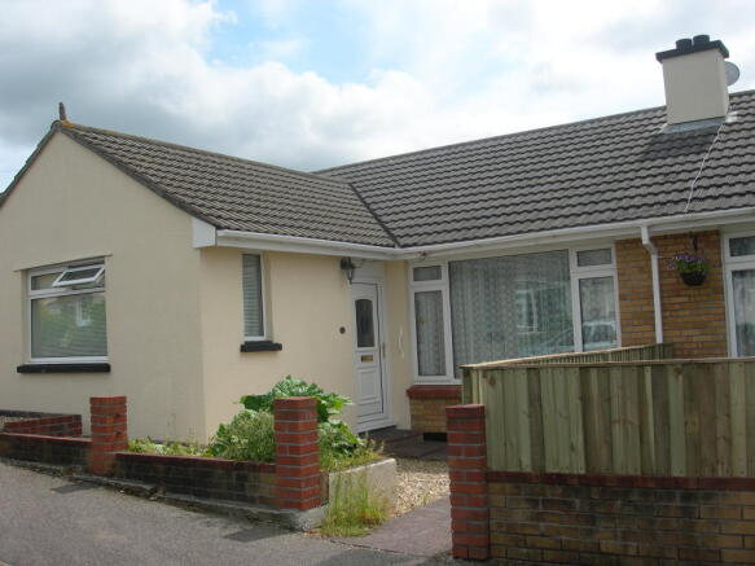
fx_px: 829
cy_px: 283
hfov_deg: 49.0
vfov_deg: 37.7
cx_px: 378
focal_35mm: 38
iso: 50
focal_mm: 7.8
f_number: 4.8
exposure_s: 1/500
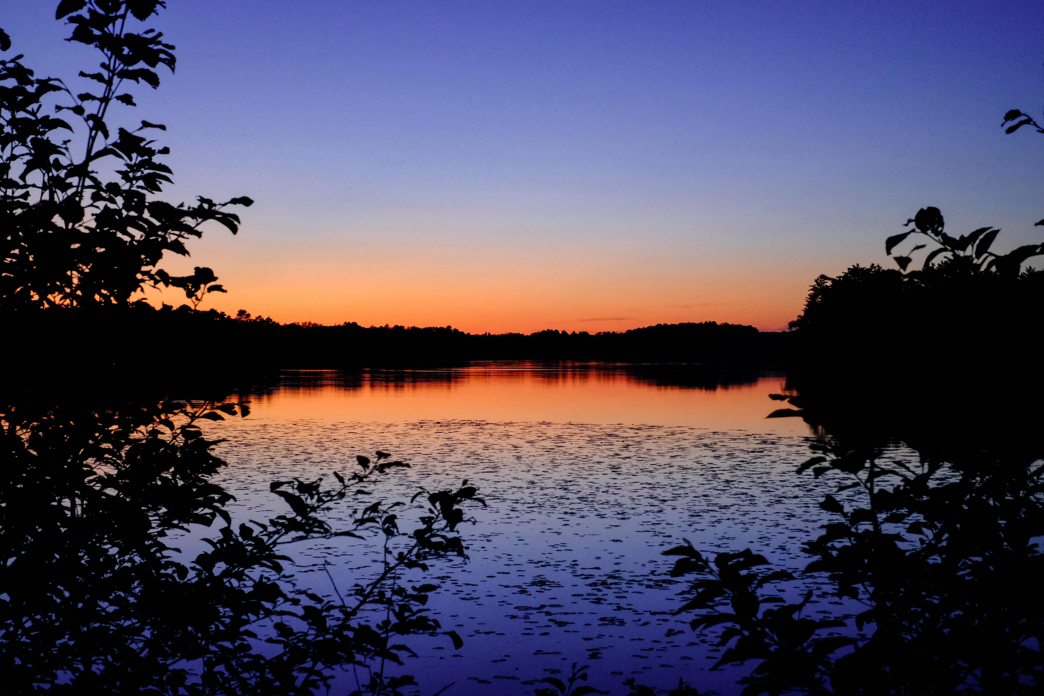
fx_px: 1537
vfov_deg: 25.5
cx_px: 522
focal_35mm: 53
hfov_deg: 37.5
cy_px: 348
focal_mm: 35
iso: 3200
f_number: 8
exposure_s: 1/10
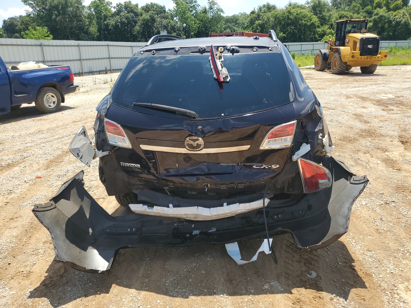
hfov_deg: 67.3
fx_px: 309
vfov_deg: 53.1
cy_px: 154
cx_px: 206
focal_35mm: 26
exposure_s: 1/2000
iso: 50
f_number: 1.5
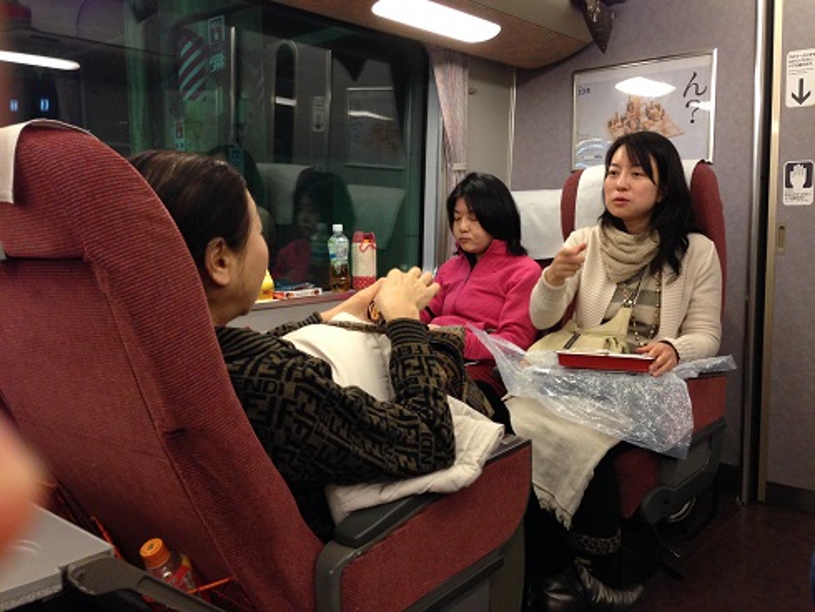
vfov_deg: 43.0
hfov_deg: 55.3
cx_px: 408
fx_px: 777
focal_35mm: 33
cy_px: 306
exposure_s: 1/20
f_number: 2.4
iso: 200
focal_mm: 4.12
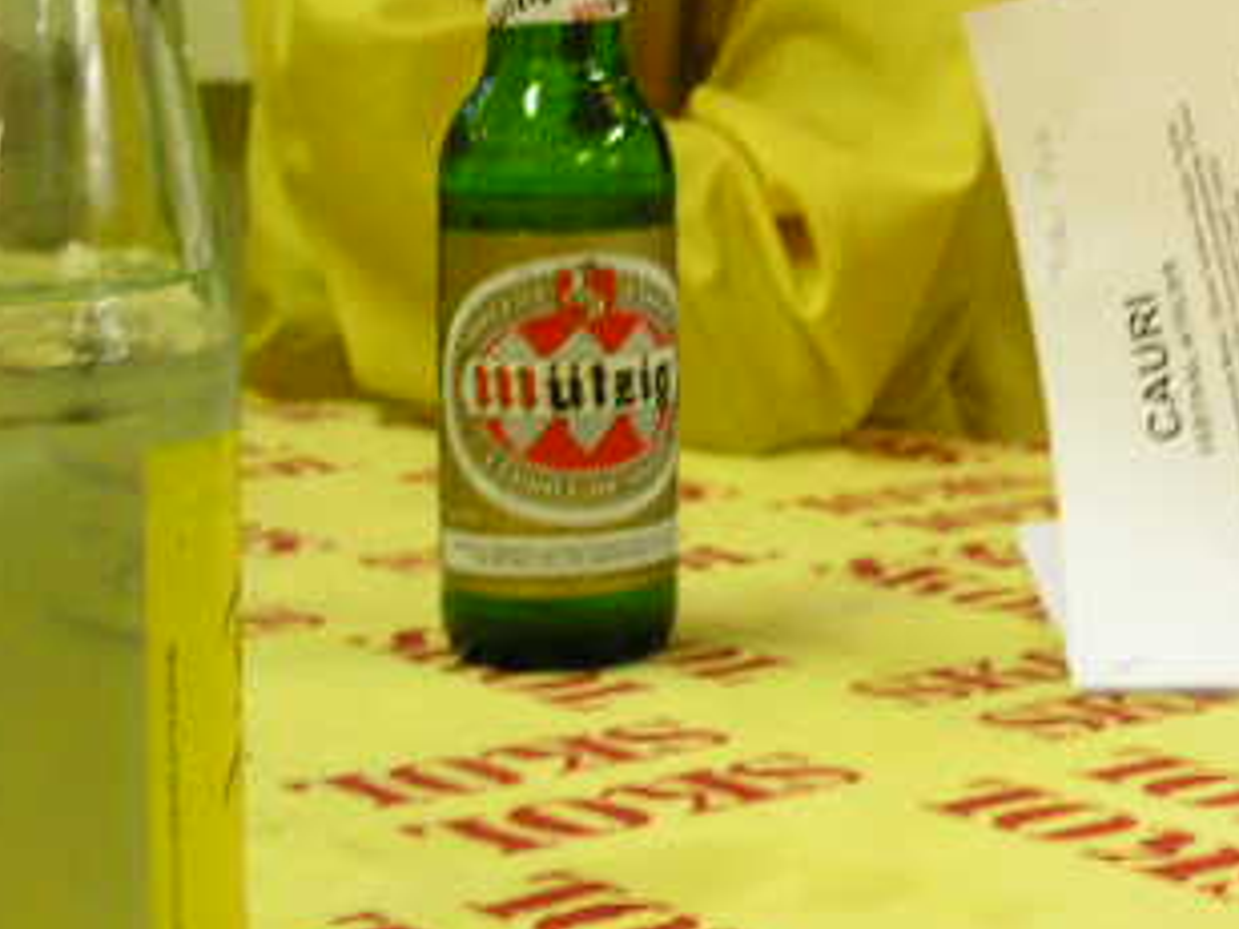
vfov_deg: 18.3
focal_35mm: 79
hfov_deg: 23.8
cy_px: 76
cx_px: 1195
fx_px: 2828
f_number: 2.8
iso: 200
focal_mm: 7.8
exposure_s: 1/15
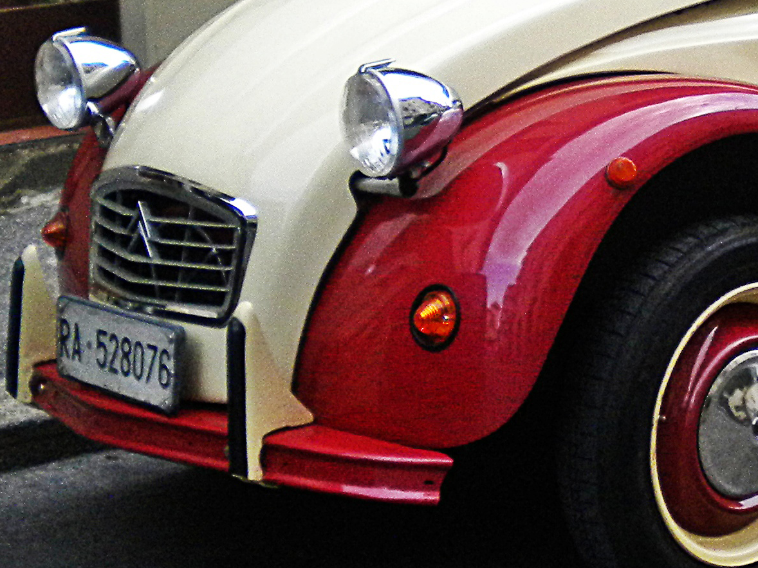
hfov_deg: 15.1
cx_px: 831
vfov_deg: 11.5
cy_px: -23
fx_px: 2780
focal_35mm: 127
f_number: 3.5
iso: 302
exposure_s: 1/522
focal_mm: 7.4
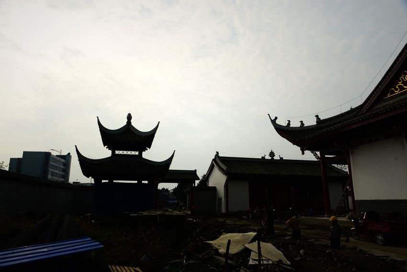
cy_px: 136
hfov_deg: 73.7
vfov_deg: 53.2
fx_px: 271
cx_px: 204
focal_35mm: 24
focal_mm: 24
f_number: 11
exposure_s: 1/125
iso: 125
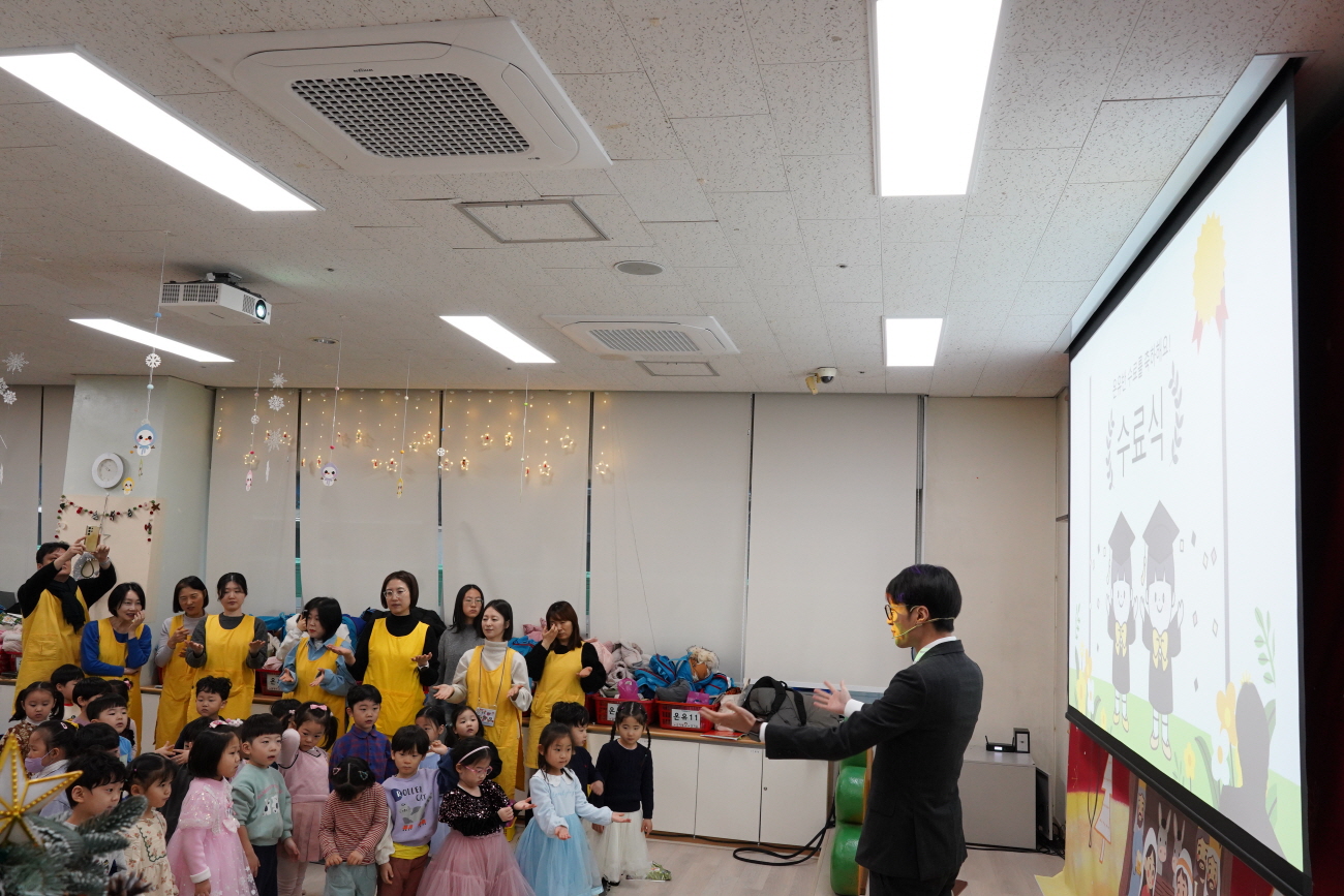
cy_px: 448
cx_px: 672
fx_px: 1045
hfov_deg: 65.5
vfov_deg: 46.4
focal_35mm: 28
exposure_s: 1/125
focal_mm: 28
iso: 2500
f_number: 7.1
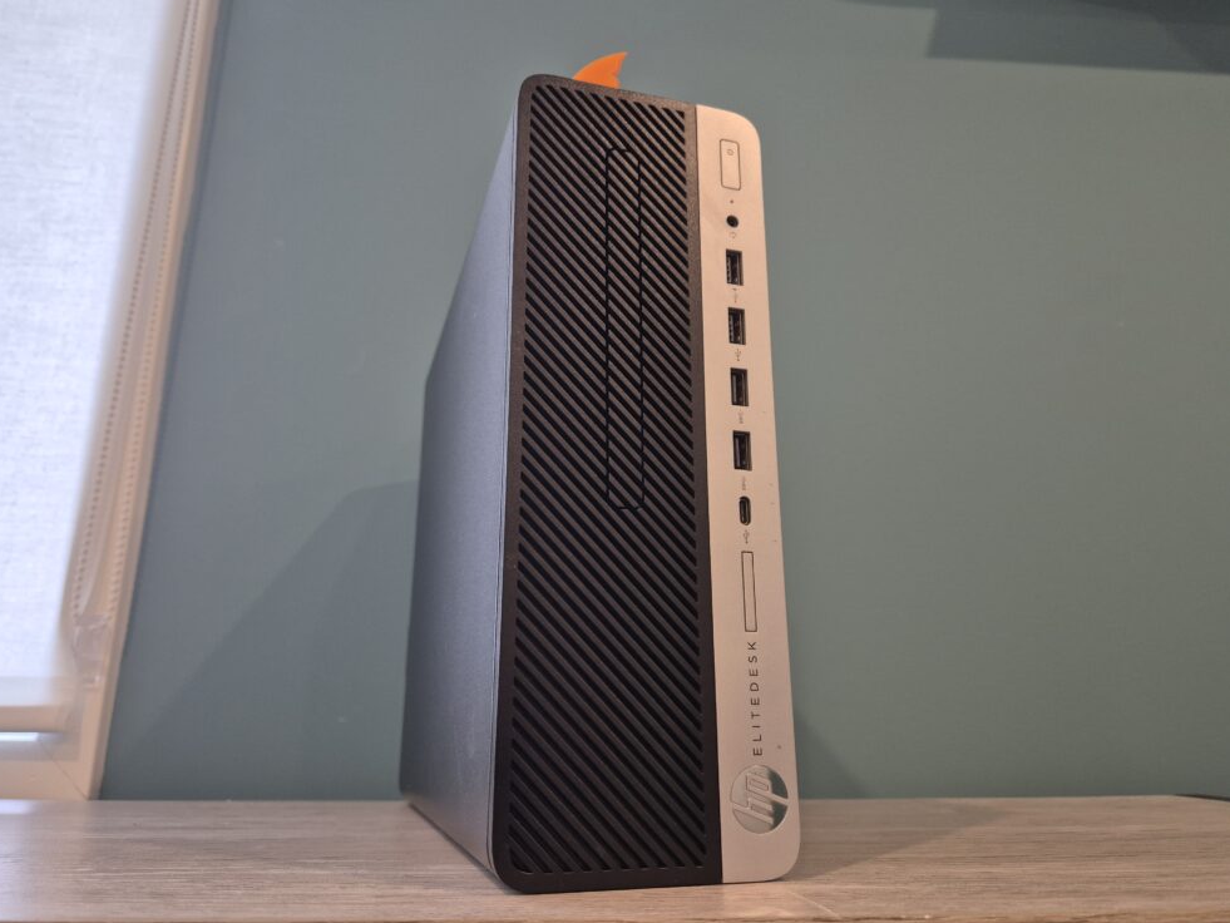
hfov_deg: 71.6
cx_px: 604
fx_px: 853
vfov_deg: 56.8
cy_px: 462
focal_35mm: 24
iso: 200
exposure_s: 1/100
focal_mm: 5.4
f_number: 1.8
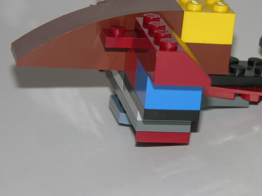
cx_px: 168
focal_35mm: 214
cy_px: 96
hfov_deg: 9.2
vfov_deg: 6.9
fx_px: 1620
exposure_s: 1/120
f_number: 3.7
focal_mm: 27.3
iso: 50
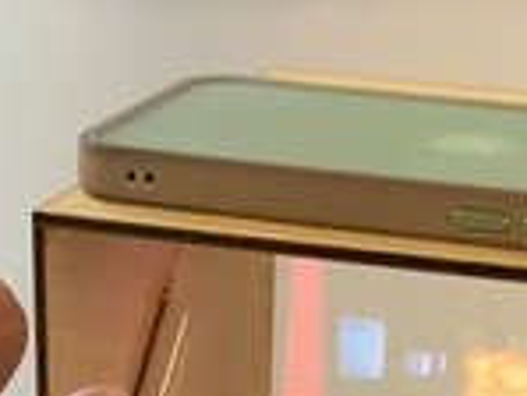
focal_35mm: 149
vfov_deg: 9.2
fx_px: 2270
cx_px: 156
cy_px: 868
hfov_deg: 13.2
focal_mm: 3
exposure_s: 1/60
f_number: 1.8
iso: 160
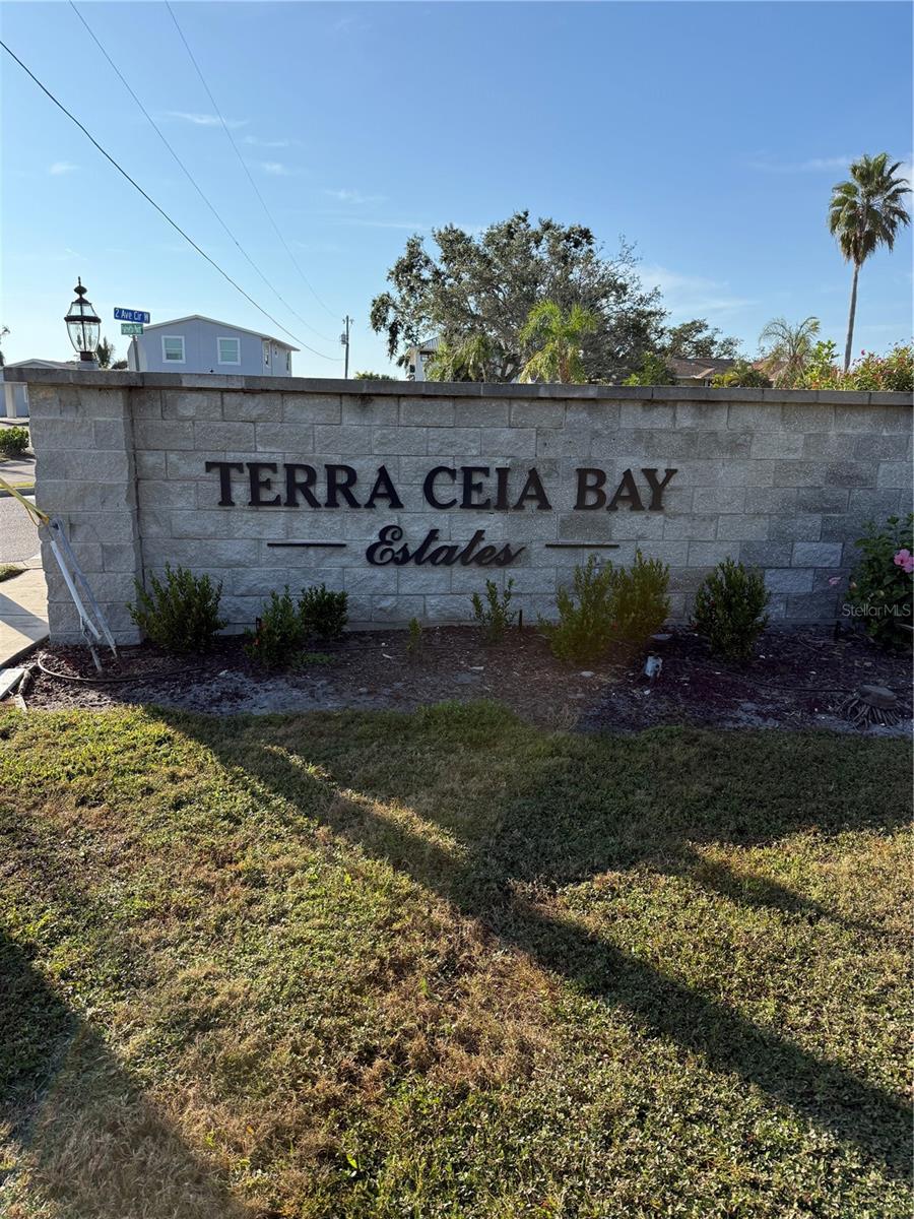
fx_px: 845
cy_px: 610
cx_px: 457
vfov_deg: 71.6
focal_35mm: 24
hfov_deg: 56.8
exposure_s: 1/3953
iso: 100
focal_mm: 6.76
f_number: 1.78
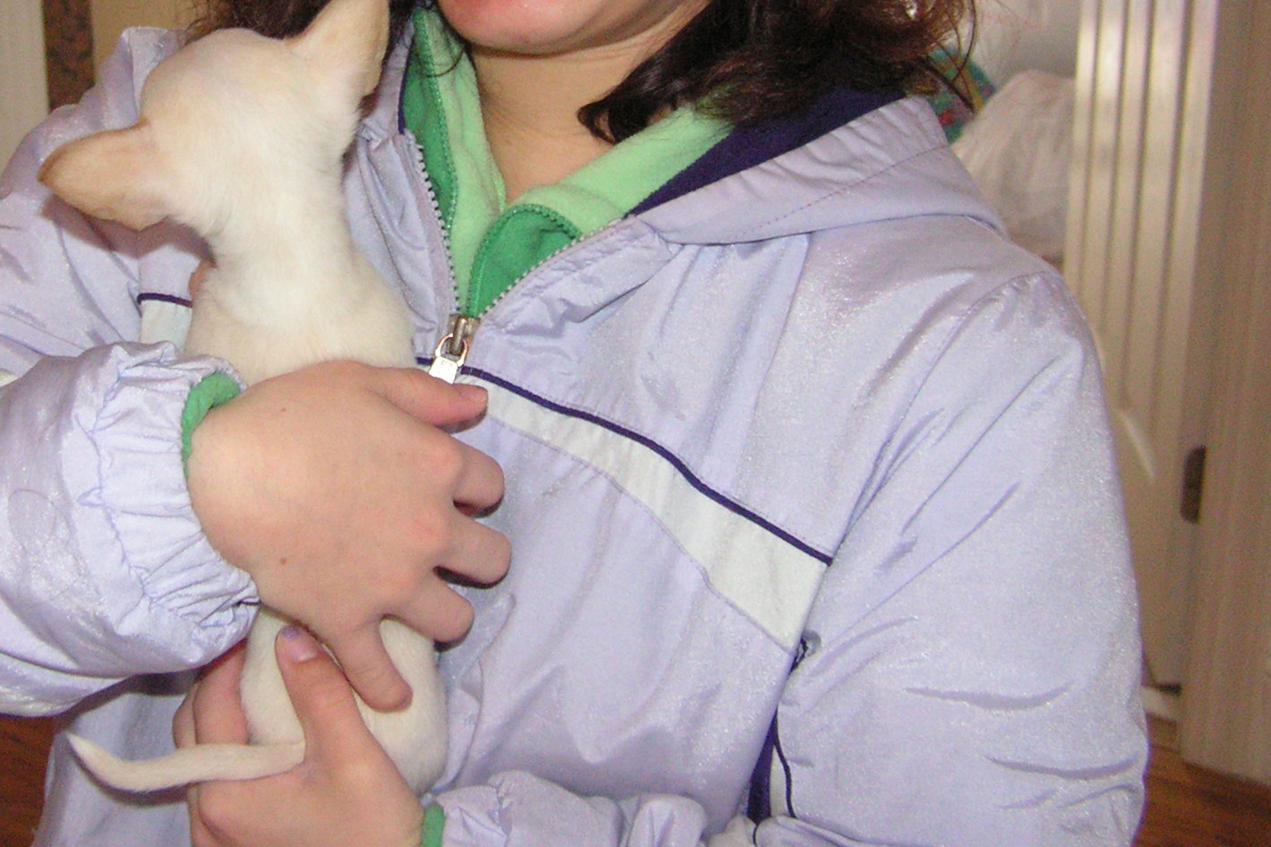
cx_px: 401
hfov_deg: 31.6
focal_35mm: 63
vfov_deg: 21.3
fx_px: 2224
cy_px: 166
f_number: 2.8
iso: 200
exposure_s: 1/40
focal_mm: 6.3
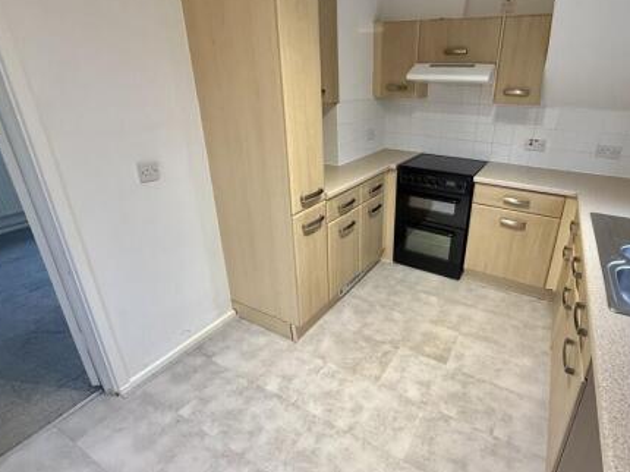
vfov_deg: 68.5
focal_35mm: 19
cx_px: 382
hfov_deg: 83.5
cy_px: 216
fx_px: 346
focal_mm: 2.22
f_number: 2.2
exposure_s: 1/60
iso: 400
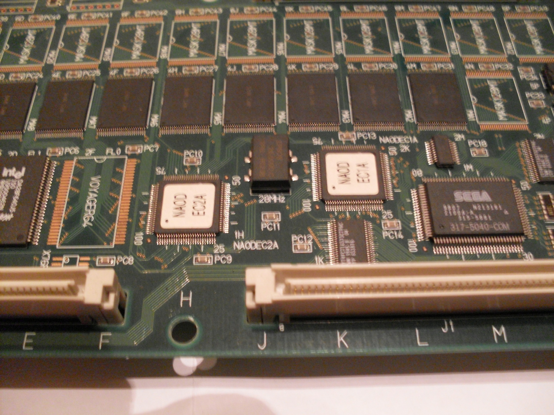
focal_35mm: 38
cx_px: 277
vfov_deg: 37.7
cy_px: 208
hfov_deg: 49.0
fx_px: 608
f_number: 2.8
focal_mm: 6.3
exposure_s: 1/8
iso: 400
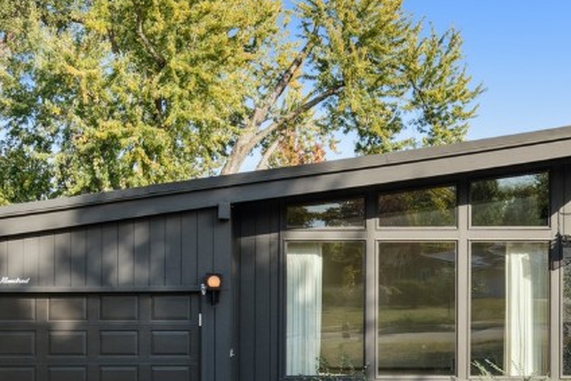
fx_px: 904
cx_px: 432
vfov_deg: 23.1
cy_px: 351
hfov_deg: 34.3
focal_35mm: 57
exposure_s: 1/500
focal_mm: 21
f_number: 10
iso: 640
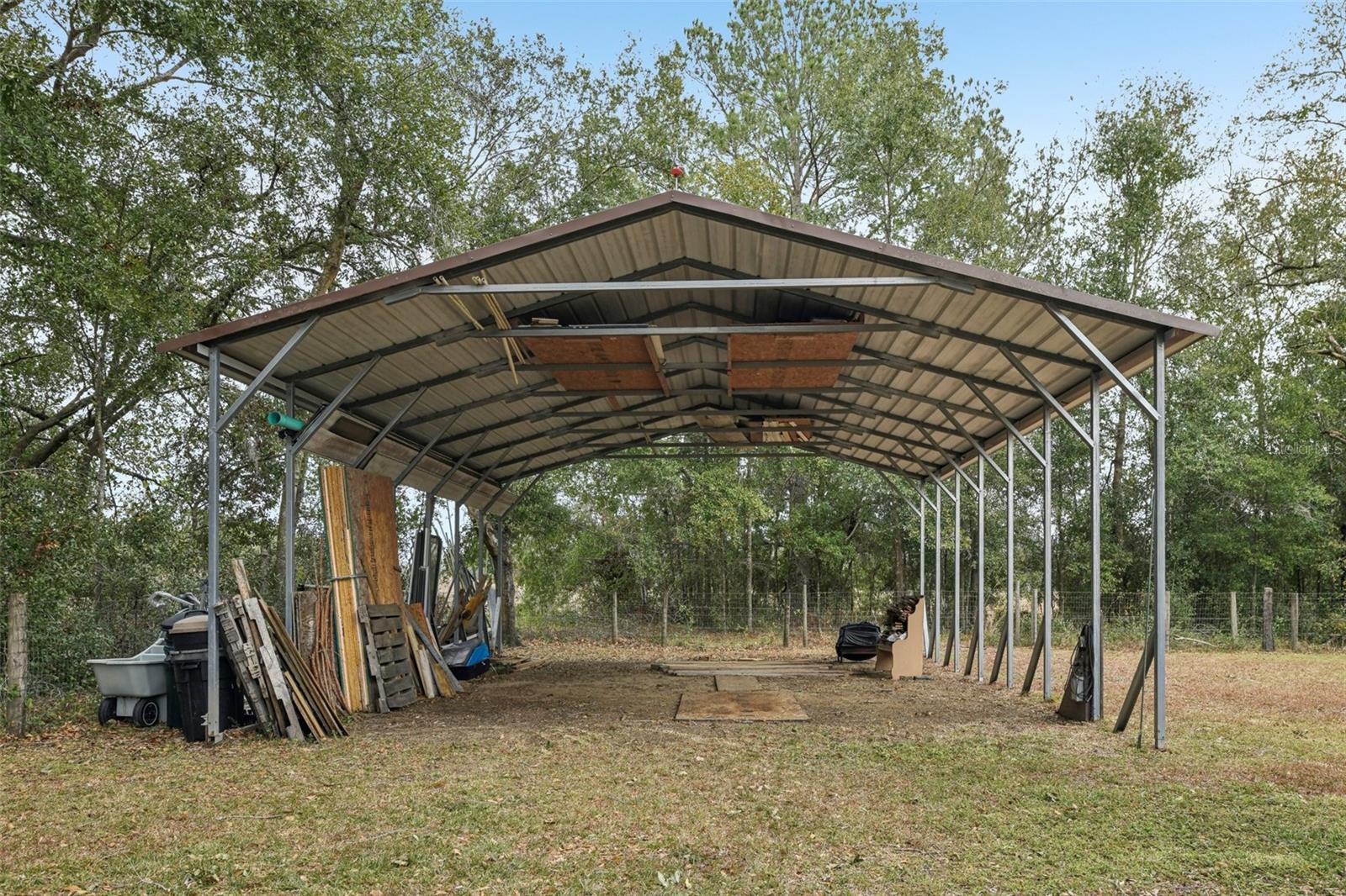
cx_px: 673
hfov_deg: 73.8
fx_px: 897
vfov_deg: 53.1
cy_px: 448
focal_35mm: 24
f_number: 8
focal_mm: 24
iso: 400
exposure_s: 1/50
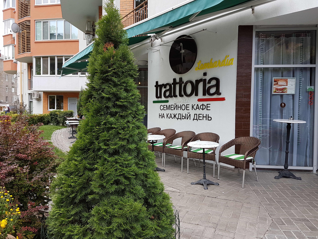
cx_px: 159
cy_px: 120
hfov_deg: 67.3
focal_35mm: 26
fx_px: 239
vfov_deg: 53.1
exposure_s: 1/184
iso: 40
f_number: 1.7
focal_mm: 4.2
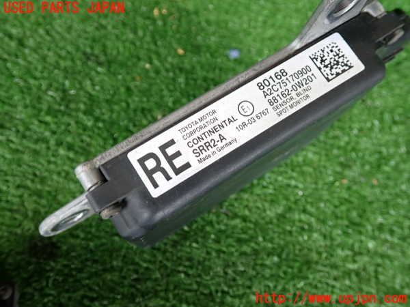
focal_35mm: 32
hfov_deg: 56.8
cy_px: 154
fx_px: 379
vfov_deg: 44.2
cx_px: 205
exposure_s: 1/40
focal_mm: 5.79
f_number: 2.4
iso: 200
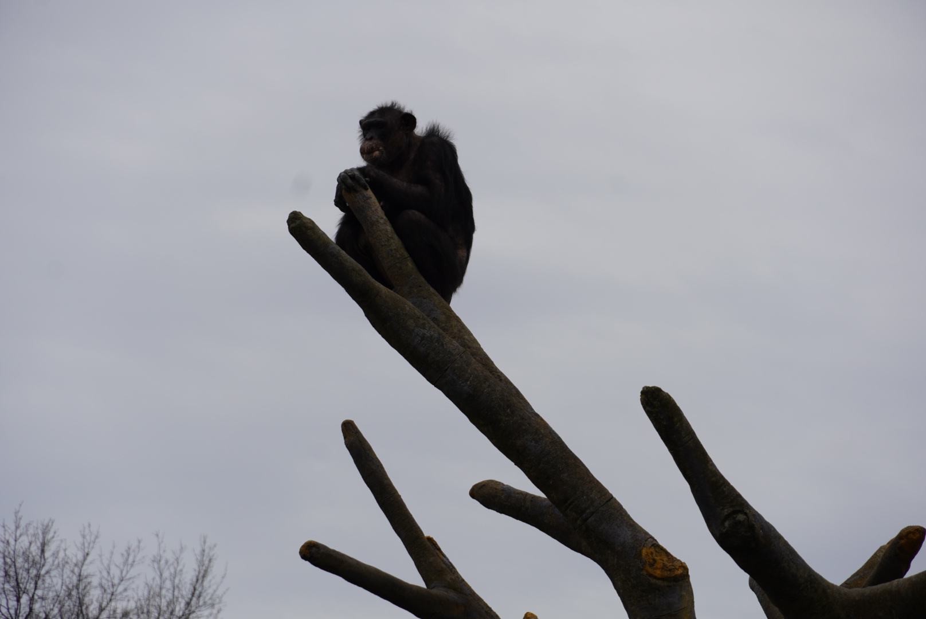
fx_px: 5212
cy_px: 310
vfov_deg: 6.8
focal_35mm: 202
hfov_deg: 10.2
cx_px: 463
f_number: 8
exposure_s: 1/320
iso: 100
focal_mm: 135
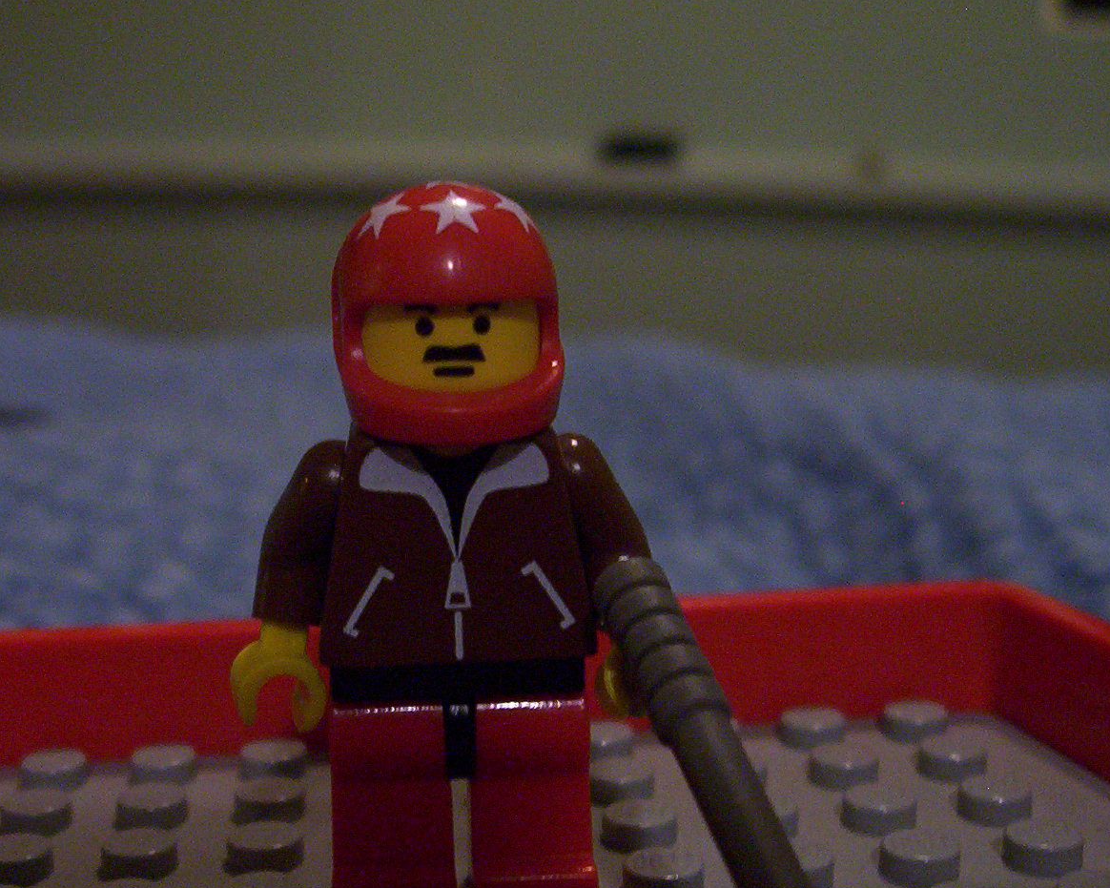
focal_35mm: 59
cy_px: 540
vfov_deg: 25.7
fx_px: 1938
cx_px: 487
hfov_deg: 31.9
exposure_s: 1/8
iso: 200
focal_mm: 5.77
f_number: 2.73
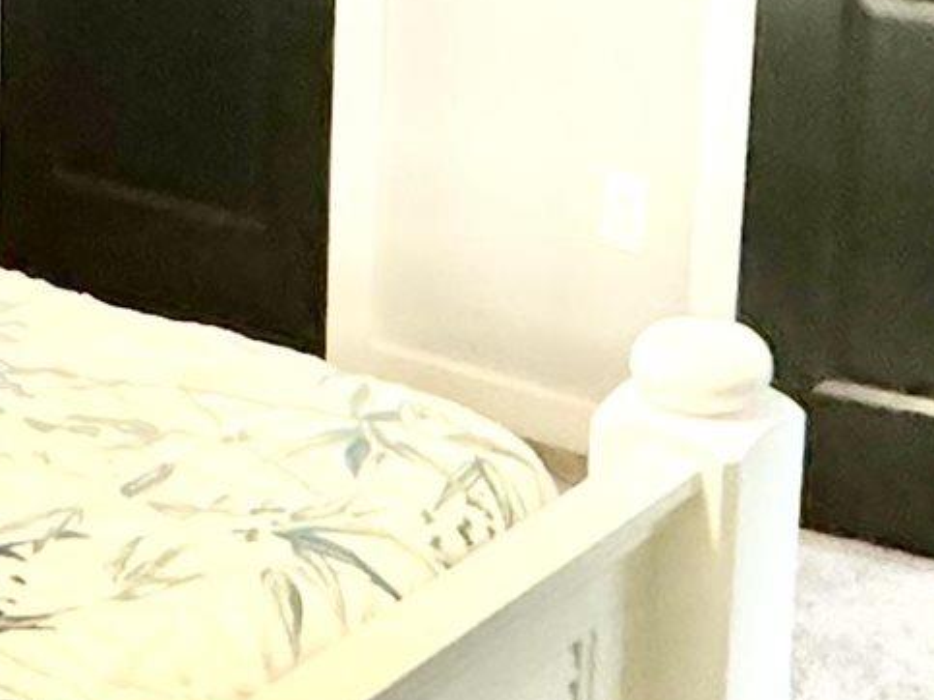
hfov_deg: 22.0
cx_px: 495
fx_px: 2401
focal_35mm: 89
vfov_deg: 16.0
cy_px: -106
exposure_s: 1/40
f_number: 2.2
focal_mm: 2.22
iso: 1250
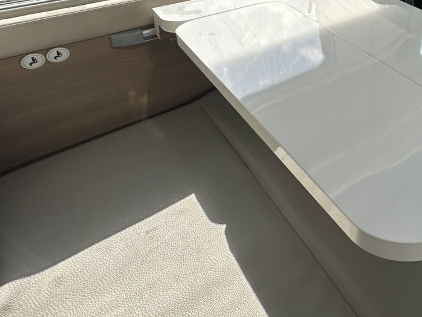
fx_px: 390
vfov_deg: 36.9
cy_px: -34
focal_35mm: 32
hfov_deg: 42.7
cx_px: 477
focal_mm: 2.22
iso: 40
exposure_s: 1/540
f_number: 2.2
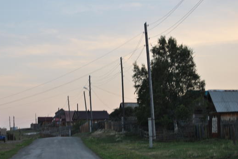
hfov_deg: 20.1
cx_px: 96
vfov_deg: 13.5
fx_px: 672
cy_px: 72
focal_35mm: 102
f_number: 5.6
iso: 200
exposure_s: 1/125
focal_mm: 55
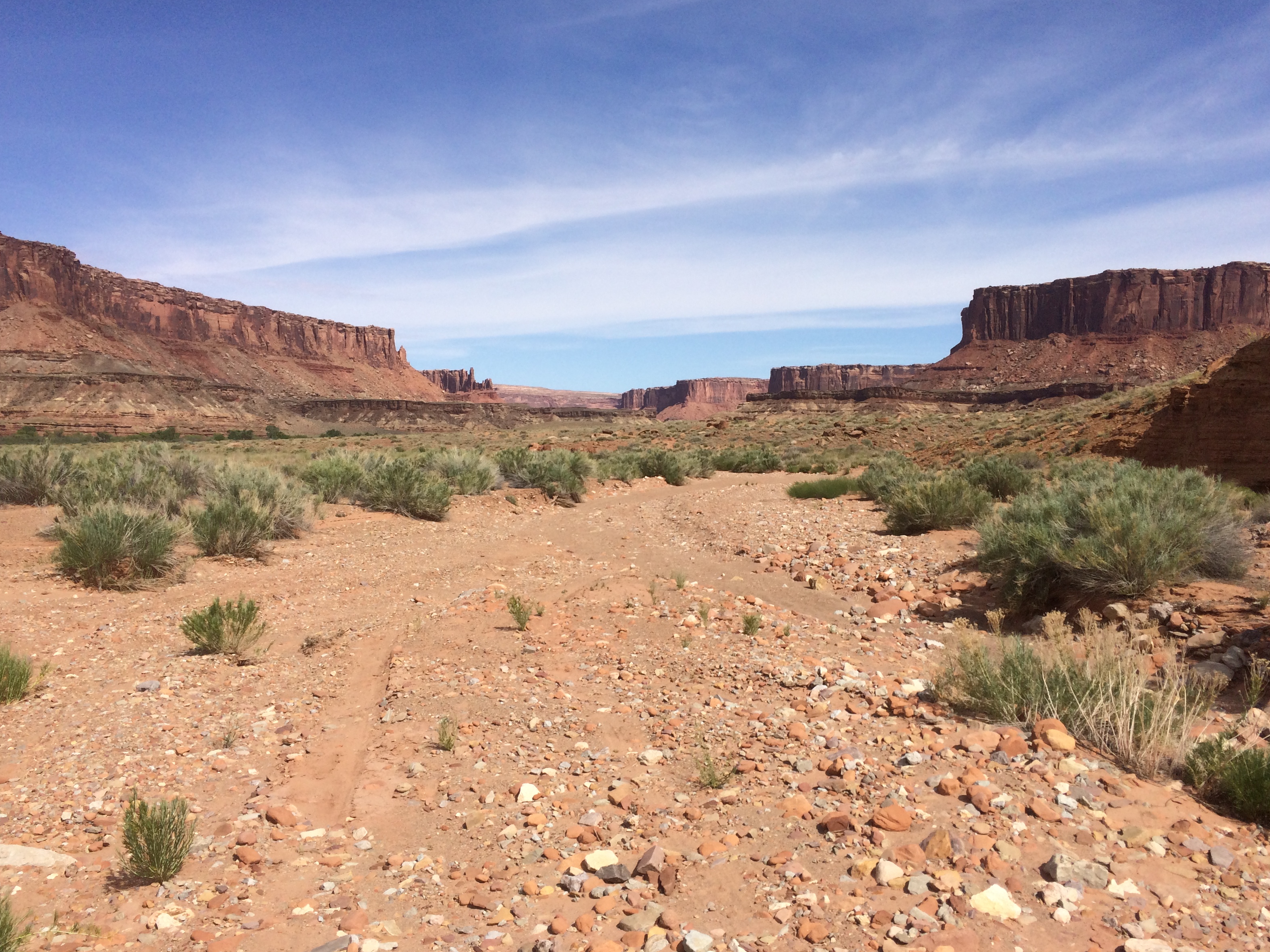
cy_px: 472
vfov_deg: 46.8
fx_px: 1101
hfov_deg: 60.0
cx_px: 651
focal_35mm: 30
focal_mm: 4.15
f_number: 2.2
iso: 32
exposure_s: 1/3731
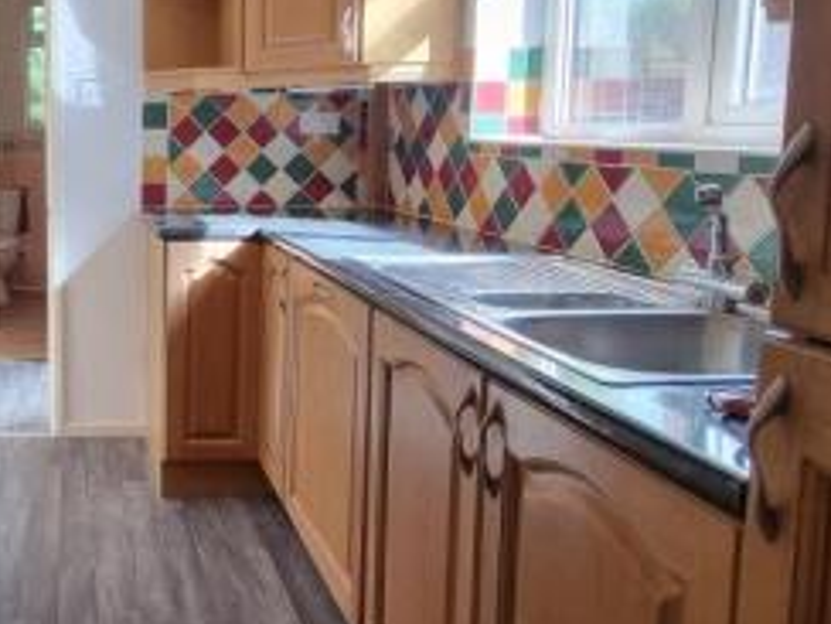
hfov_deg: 50.3
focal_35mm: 31
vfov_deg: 45.1
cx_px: 53
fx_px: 744
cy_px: 234
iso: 64
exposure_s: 1/50
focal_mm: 2.2
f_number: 2.2
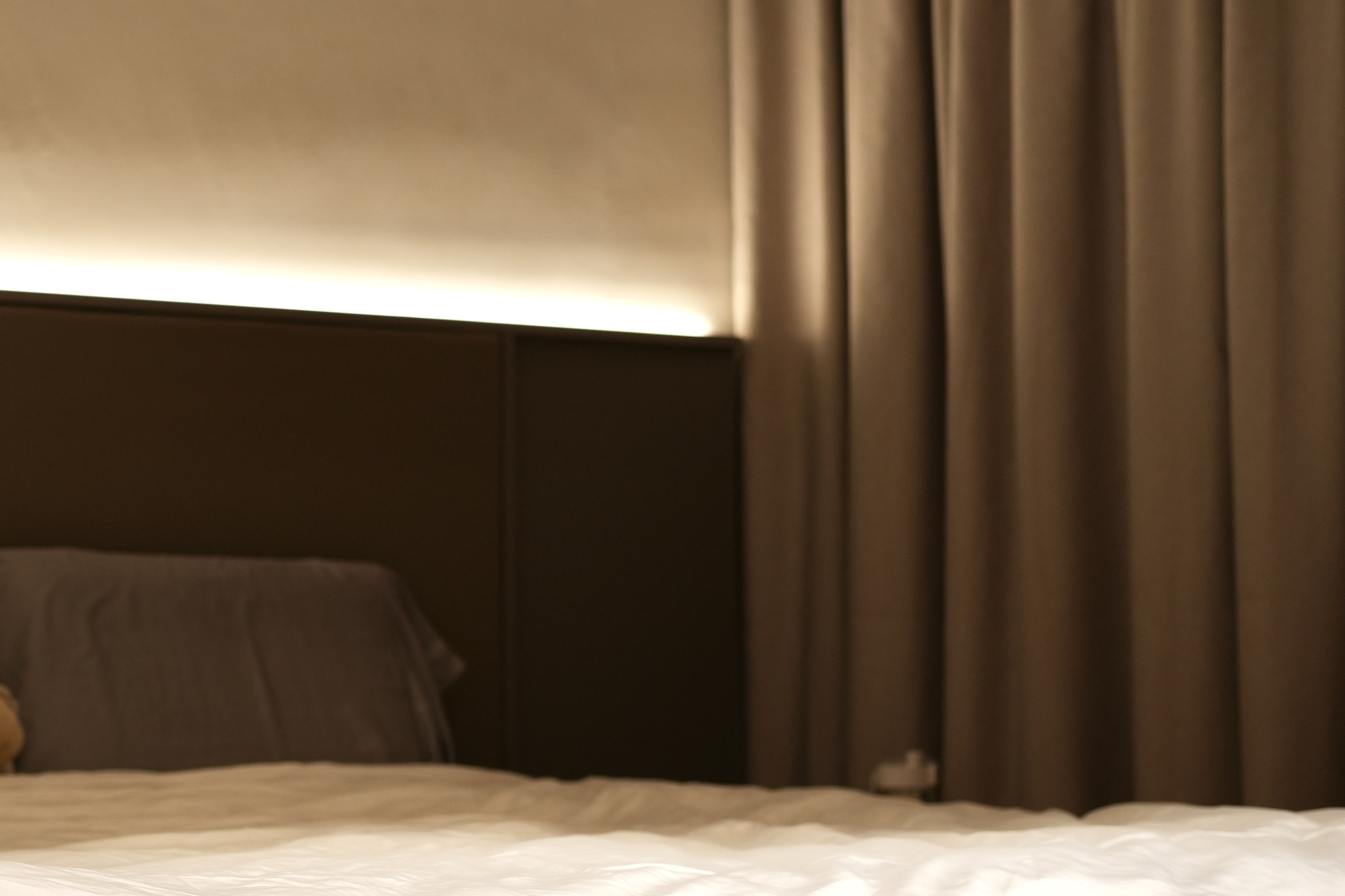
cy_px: 596
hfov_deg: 24.3
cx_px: 103
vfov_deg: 16.8
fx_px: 3026
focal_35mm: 81
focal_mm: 35
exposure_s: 1/40
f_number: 3.2
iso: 320
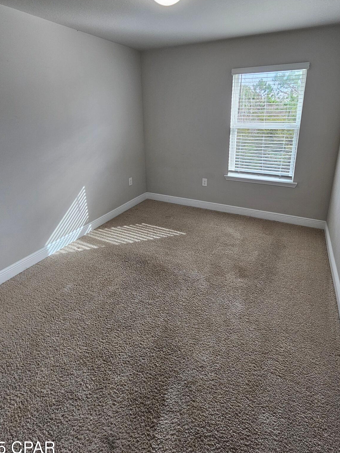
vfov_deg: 89.7
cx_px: 178
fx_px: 223
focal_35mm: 17
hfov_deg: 74.7
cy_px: 179
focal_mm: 2.2
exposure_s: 1/60
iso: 80
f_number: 2.2
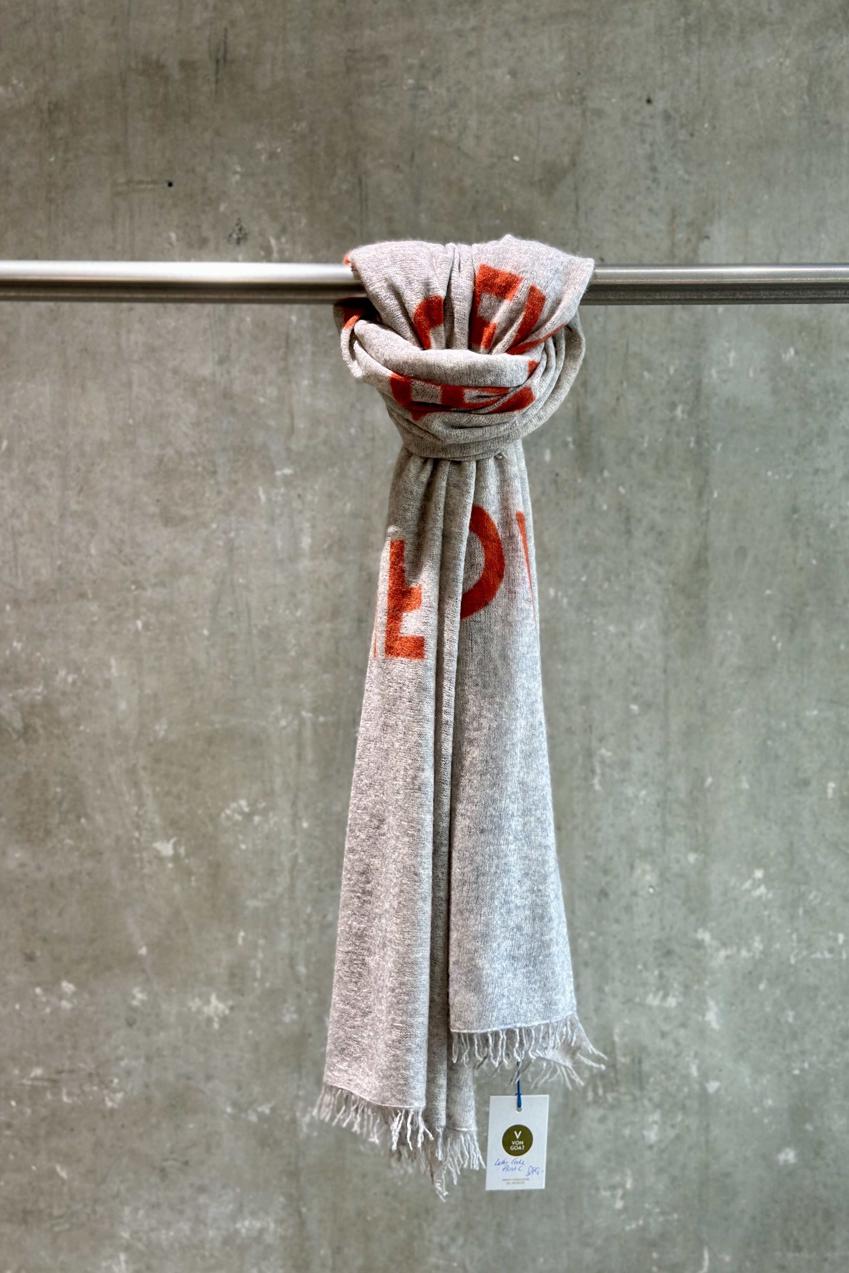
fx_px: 1769
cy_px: 636
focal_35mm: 50
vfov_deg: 39.6
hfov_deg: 27.0
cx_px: 434
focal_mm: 6.86
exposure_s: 1/100
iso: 64
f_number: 1.78
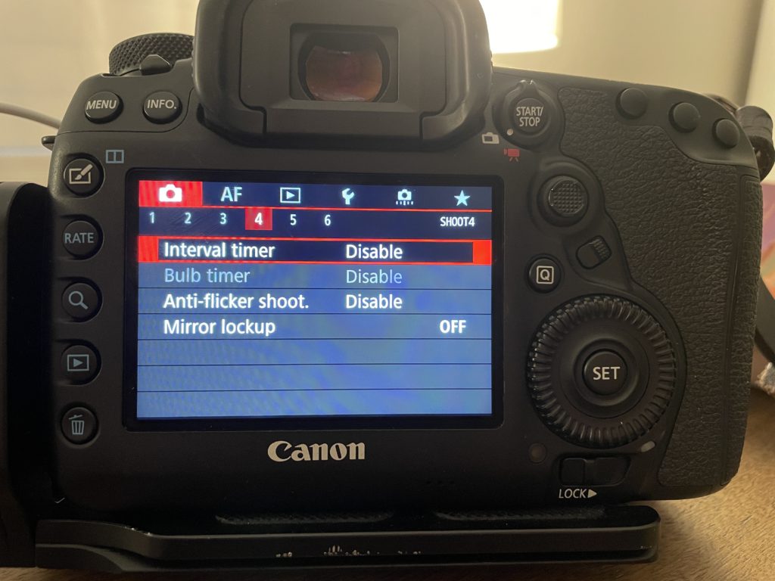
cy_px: 290
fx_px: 582
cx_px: 388
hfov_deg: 67.3
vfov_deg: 53.1
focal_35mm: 26
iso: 320
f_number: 1.6
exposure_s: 1/60
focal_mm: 4.2
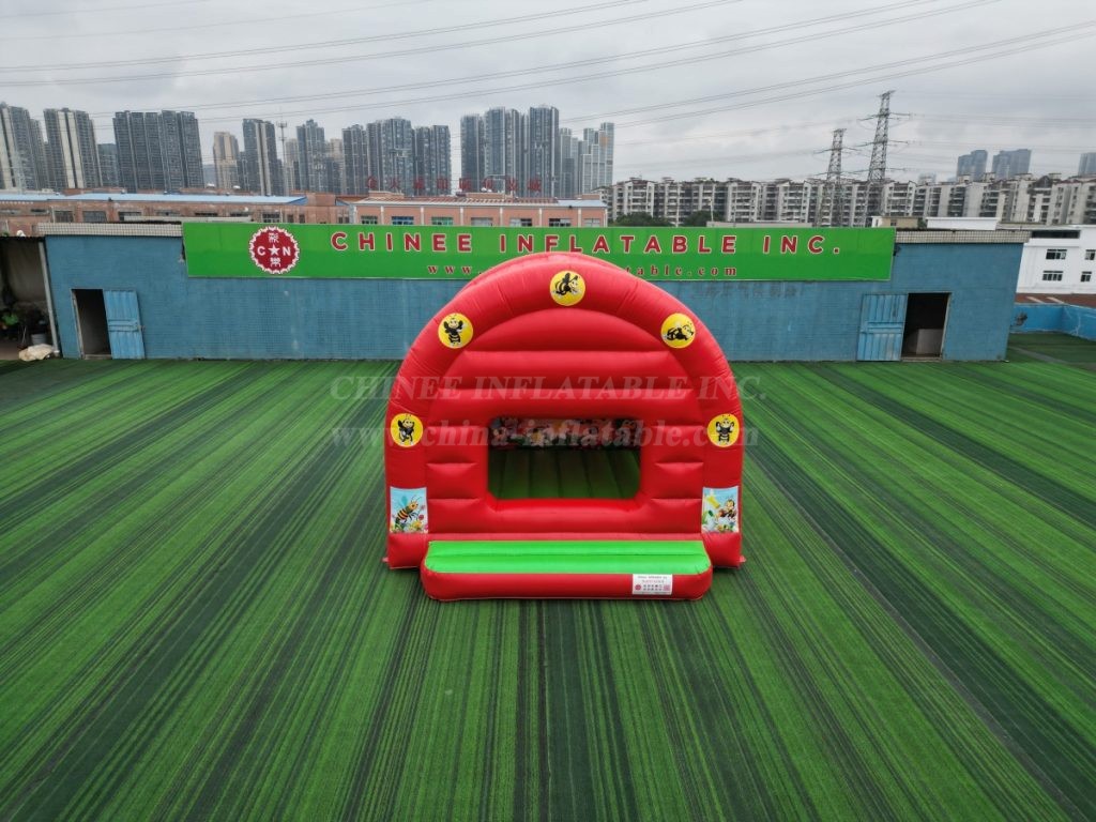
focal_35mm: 24
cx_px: 548
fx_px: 760
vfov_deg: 56.8
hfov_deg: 71.6
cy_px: 411
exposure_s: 1/2500
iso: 130
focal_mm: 6.72
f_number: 1.7
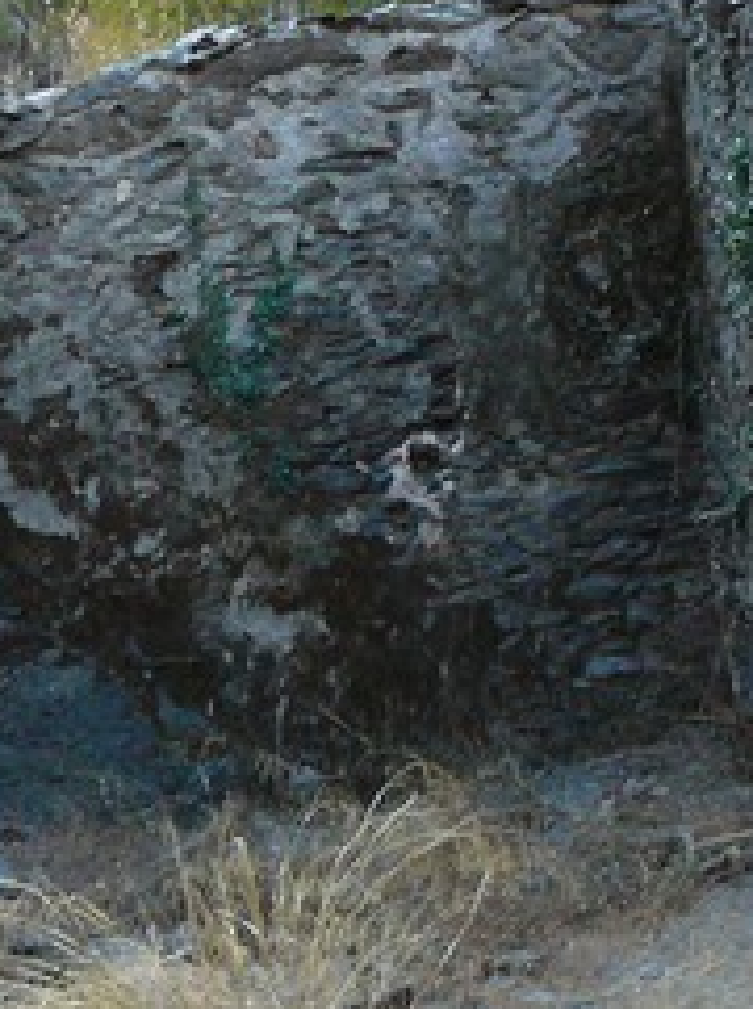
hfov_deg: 13.3
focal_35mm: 109
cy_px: 1273
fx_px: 3170
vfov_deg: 17.1
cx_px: -75
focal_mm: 7.4
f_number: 2.8
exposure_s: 1/60
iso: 200
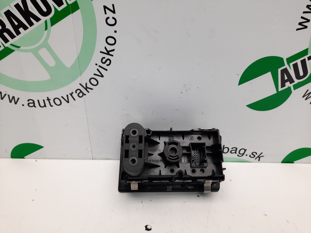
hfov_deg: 69.4
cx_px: 156
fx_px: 225
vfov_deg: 54.9
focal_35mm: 25
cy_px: 116
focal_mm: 4.6
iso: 40
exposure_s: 1/50
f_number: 2
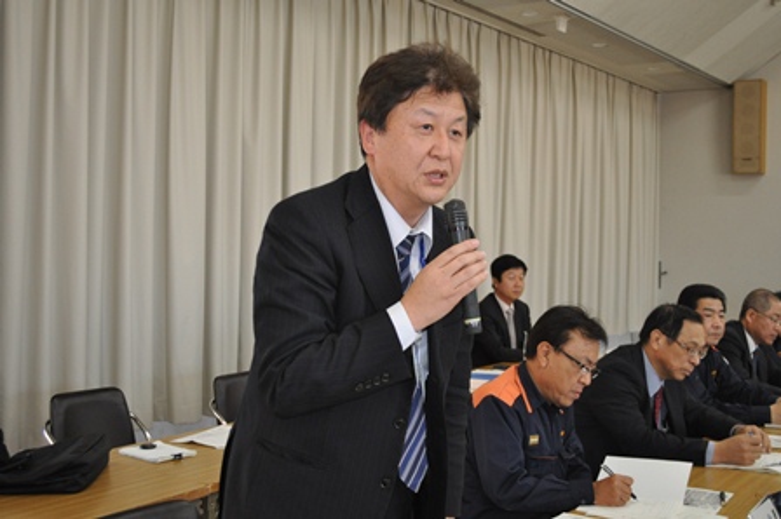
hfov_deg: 45.0
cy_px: 260
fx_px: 943
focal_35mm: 44
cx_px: 390
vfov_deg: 30.8
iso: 800
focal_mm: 29
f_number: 4.5
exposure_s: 1/100
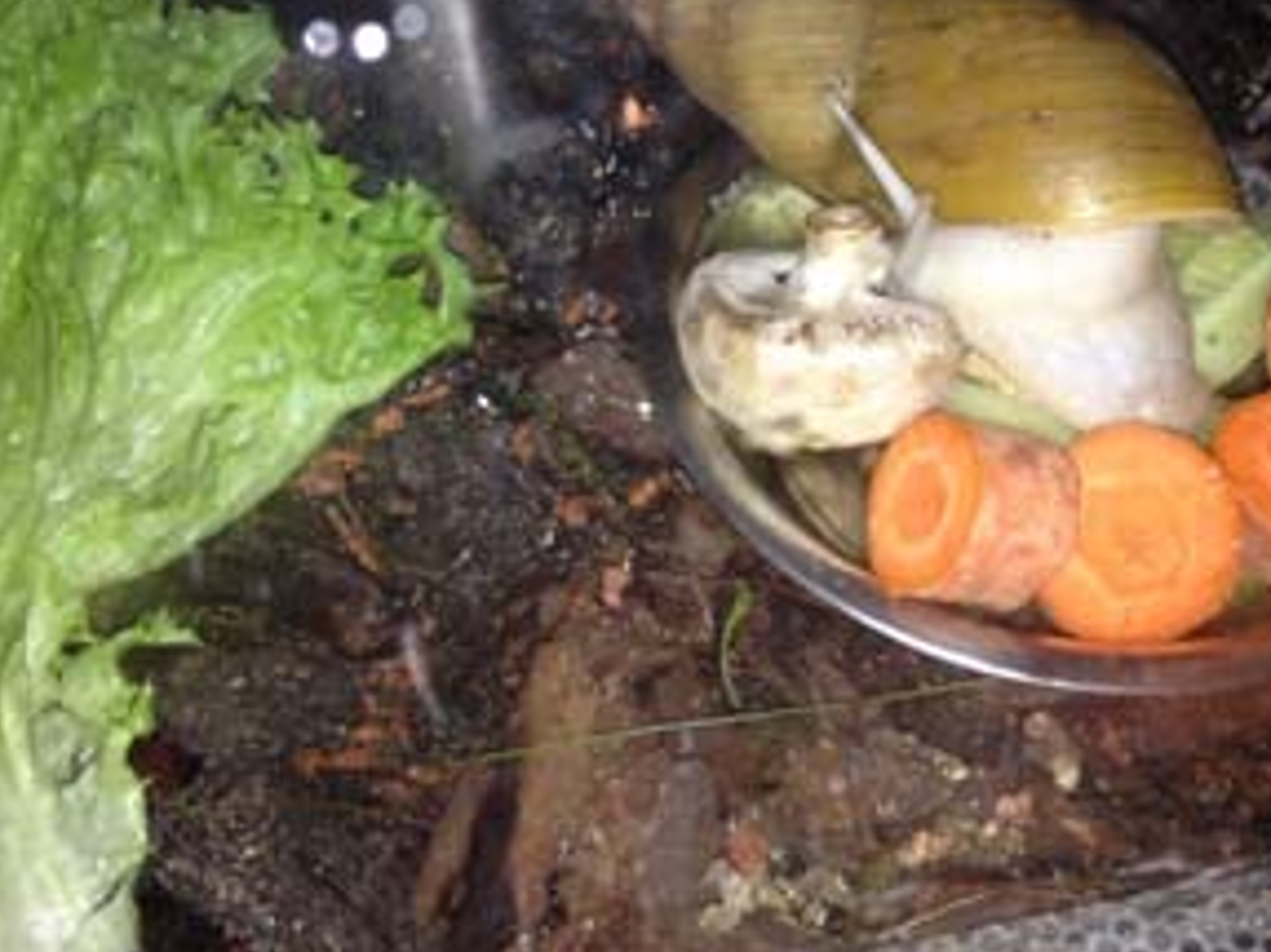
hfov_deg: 40.9
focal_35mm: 46
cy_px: 350
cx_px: 806
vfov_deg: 31.3
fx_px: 1688
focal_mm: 4.12
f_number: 2.4
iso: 50
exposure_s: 1/24
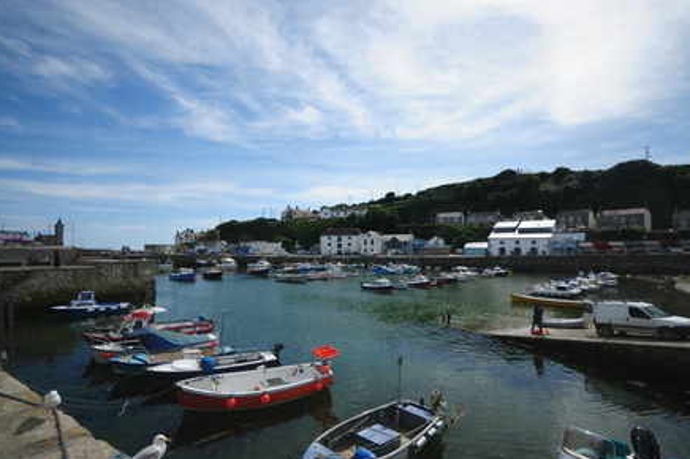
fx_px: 364
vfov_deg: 64.5
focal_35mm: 19
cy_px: 228
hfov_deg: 86.9
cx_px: 358
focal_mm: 12
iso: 200
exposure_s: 1/2000
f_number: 5
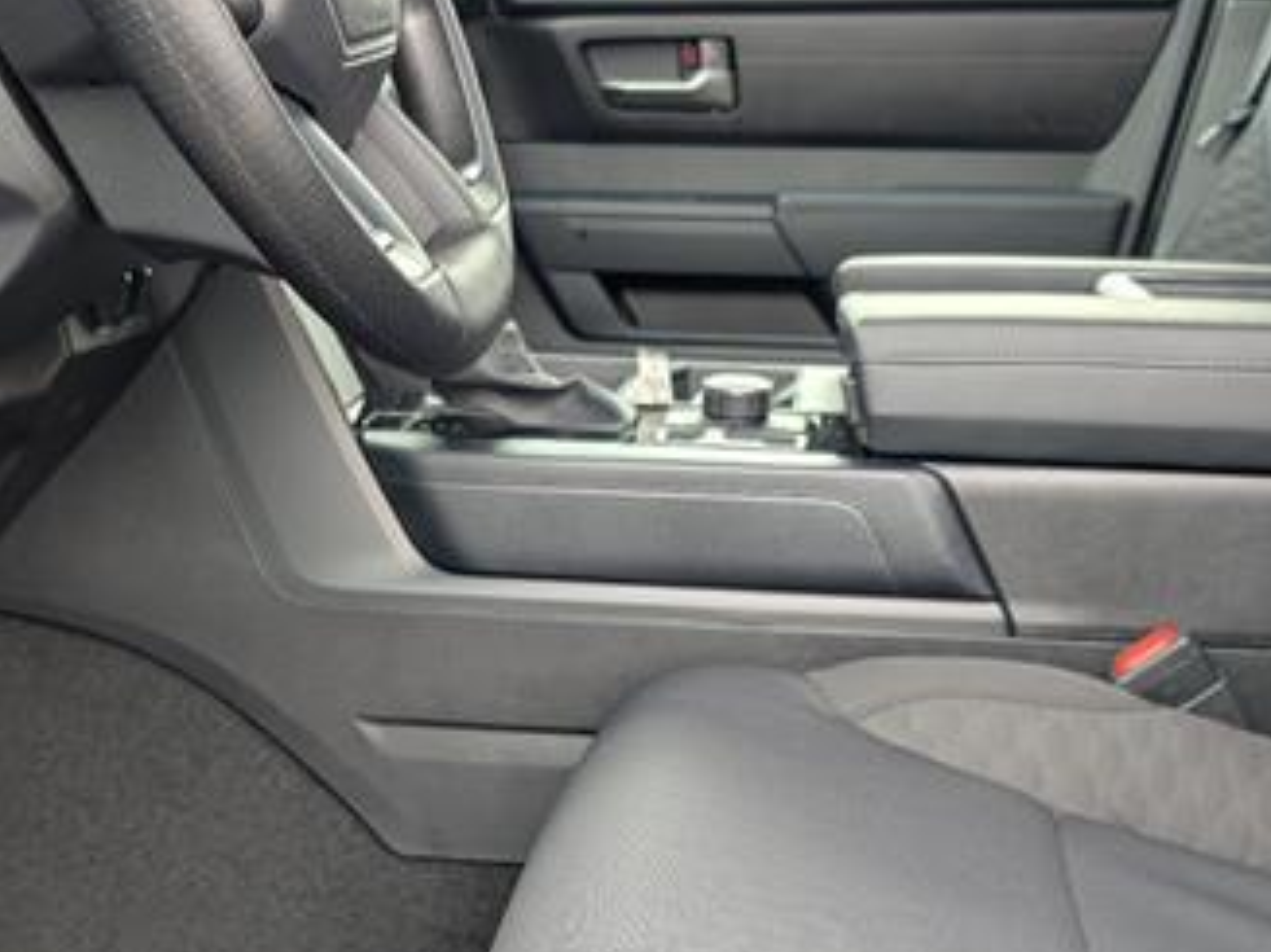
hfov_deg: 40.4
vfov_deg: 29.4
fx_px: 1725
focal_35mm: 47
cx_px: 618
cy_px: 886
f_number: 1.68
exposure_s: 1/164
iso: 137
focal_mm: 6.9
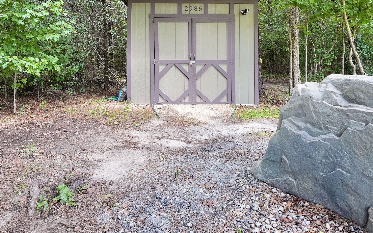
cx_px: 192
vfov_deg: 47.6
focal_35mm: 25
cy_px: 61
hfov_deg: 72.5
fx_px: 254
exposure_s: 1/160
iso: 500
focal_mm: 10
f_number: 4
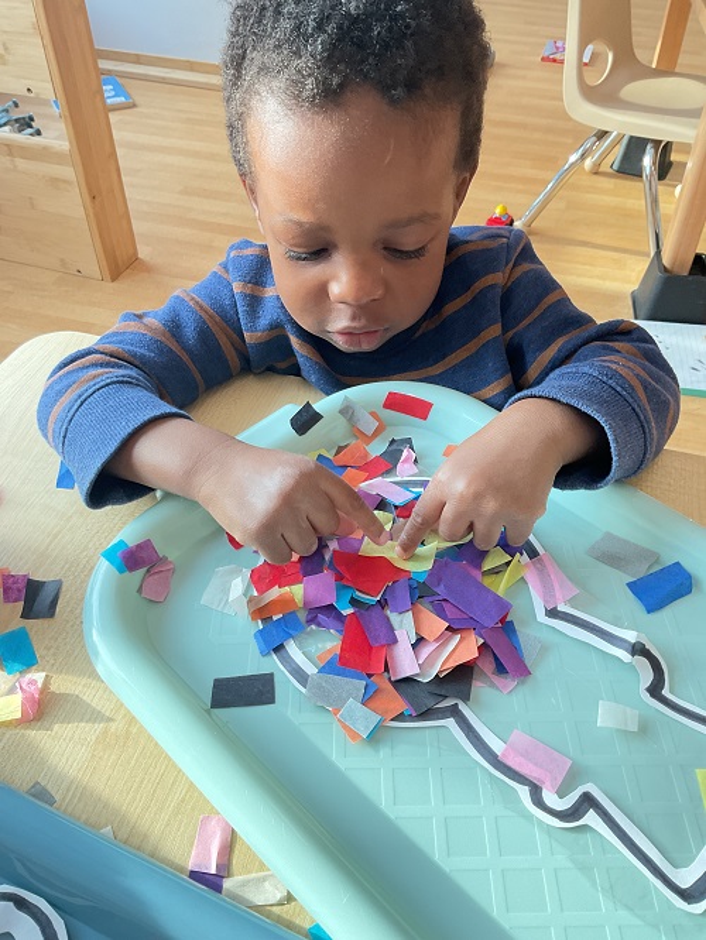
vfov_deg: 61.6
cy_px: 470
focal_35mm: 29
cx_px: 353
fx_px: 788
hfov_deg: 48.3
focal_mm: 3
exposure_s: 1/60
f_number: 1.8
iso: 64
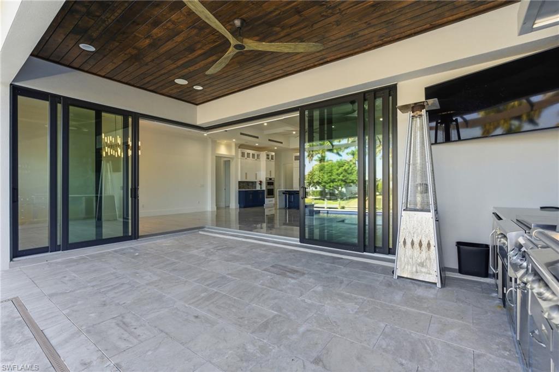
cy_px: 186
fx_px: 248
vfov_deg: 73.7
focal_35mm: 16
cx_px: 280
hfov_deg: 96.8
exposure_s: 1/160
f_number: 9
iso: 400
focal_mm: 16
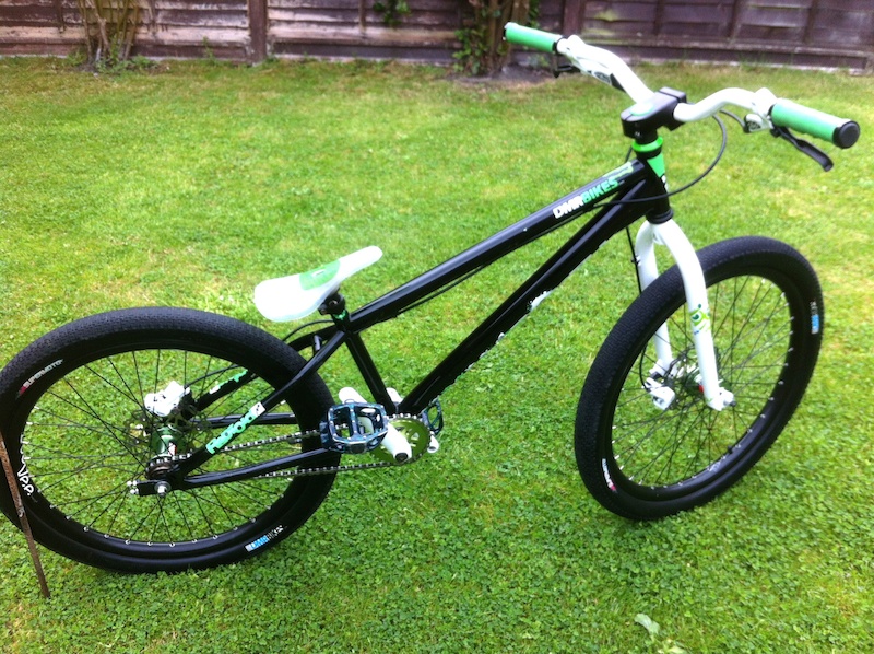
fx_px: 883
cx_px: 437
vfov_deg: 40.6
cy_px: 327
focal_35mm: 35
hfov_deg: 52.7
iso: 80
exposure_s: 1/172
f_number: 2.8
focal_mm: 3.85
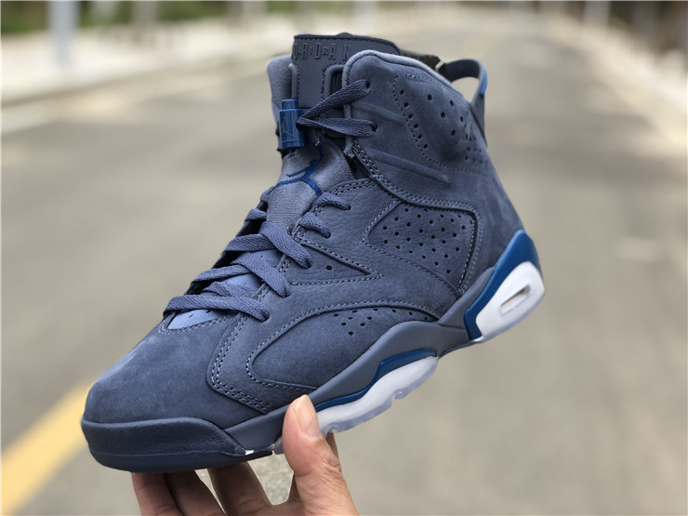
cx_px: 344
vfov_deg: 28.0
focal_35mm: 52
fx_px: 1034
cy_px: 258
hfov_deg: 36.8
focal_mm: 6
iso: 16
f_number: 2.4
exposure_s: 1/108
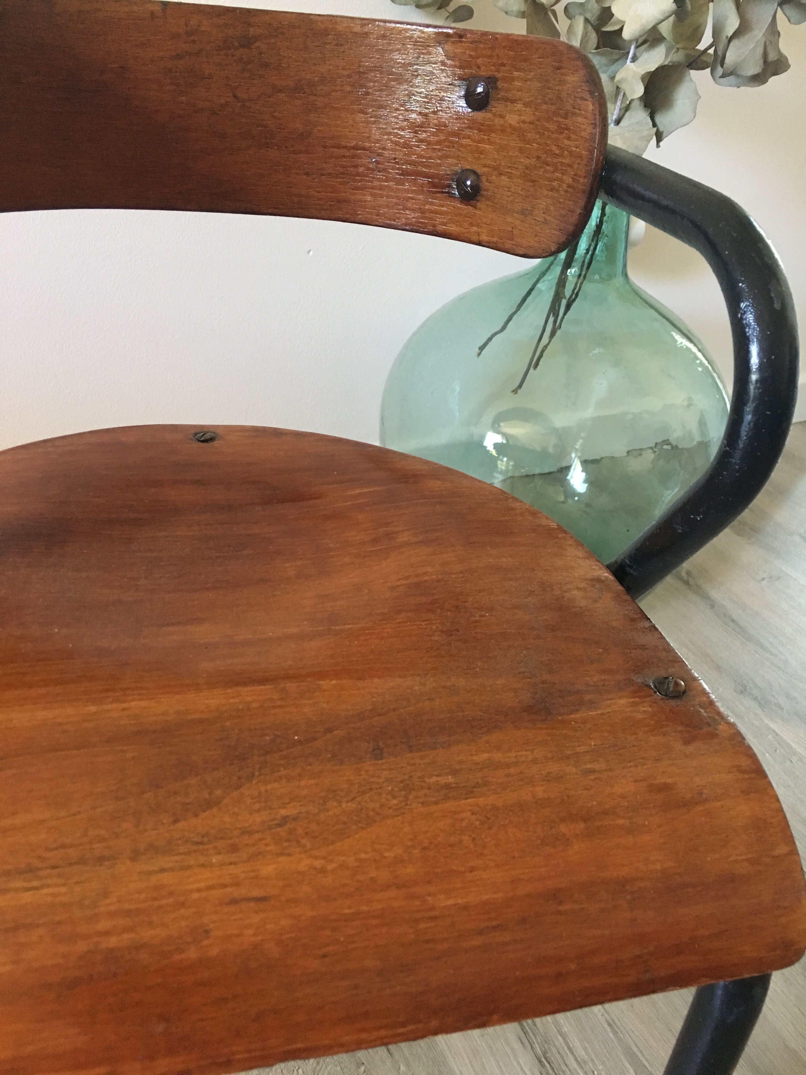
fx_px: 900
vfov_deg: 61.7
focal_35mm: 29
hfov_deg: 48.2
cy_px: 538
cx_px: 403
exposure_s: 1/33
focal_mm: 4.15
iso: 250
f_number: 2.2
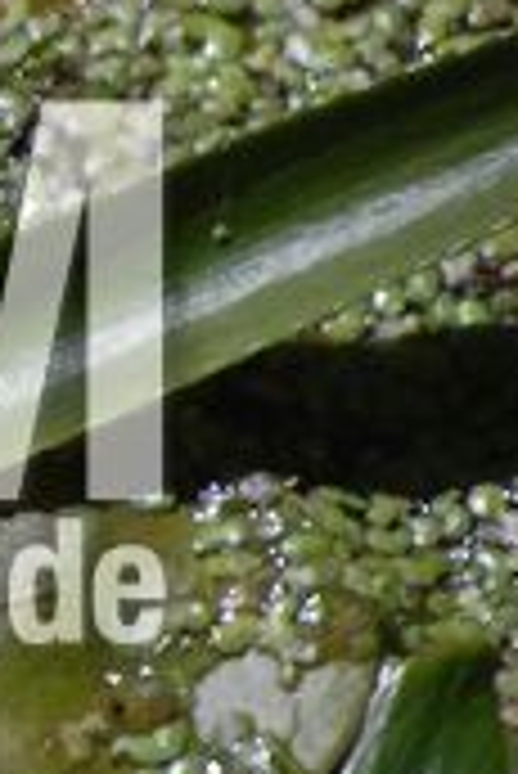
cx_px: -604
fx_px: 19169
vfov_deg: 2.3
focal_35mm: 890
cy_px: 382
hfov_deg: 1.5
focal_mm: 200
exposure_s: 1/500
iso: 250
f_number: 5.6
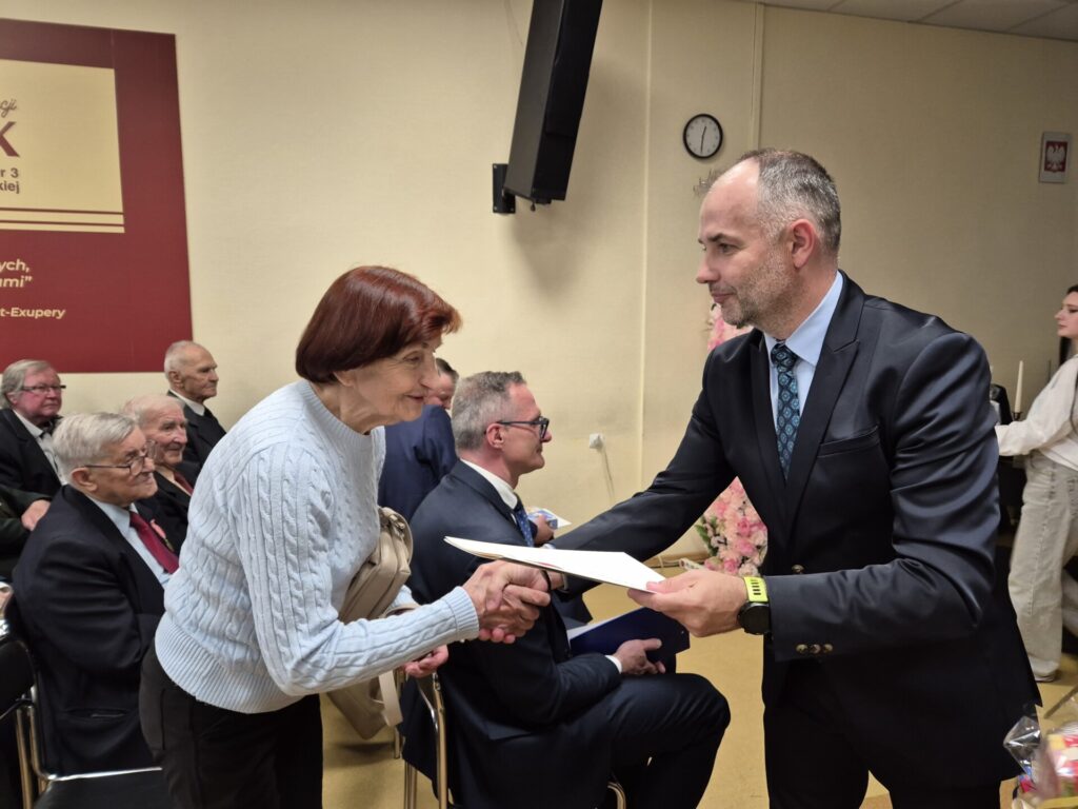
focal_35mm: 23
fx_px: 716
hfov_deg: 73.9
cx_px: 539
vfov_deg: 58.9
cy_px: 404
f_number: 1.8
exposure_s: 1/100
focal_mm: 5.4
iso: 200
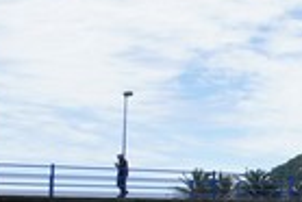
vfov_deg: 15.3
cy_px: 161
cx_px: 367
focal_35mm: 89
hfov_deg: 21.2
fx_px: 747
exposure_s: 1/250
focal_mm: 18
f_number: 11
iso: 250
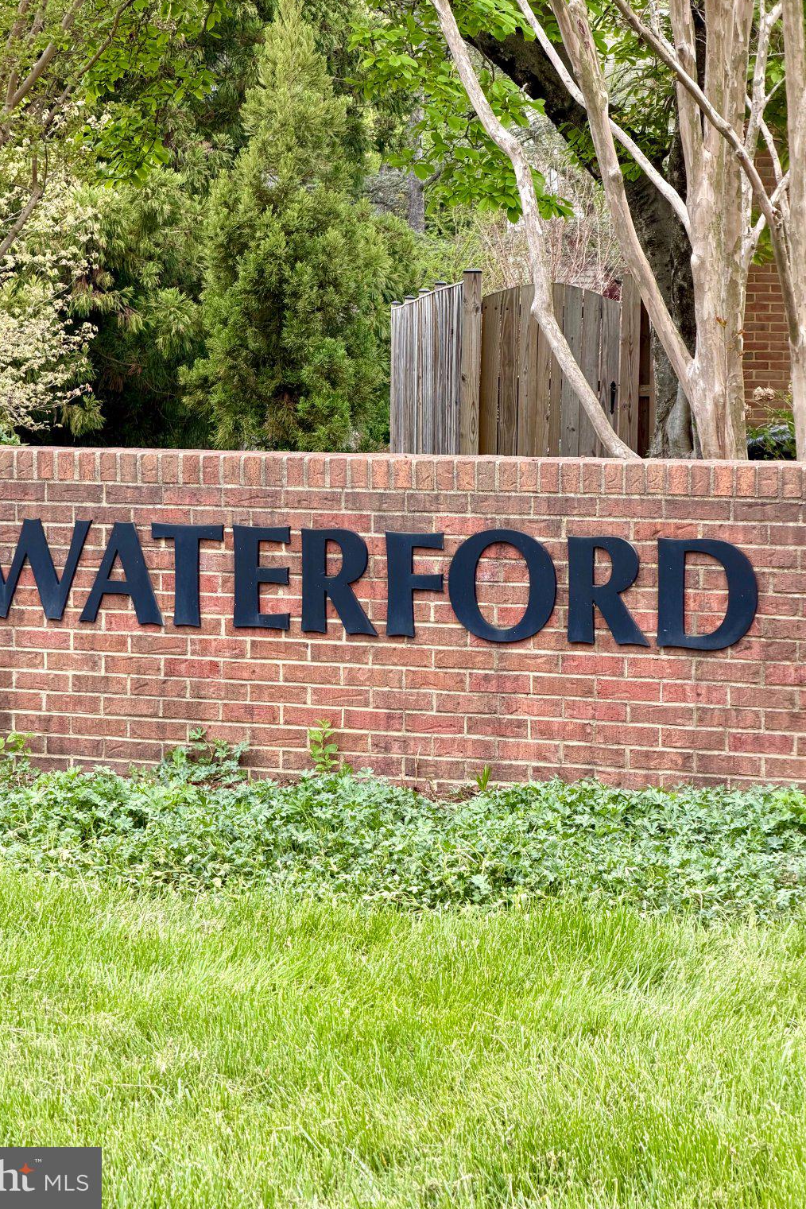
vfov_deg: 19.5
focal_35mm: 105
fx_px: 3526
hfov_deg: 13.0
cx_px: 361
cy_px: 602
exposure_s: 1/159
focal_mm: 16.89
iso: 50
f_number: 2.8
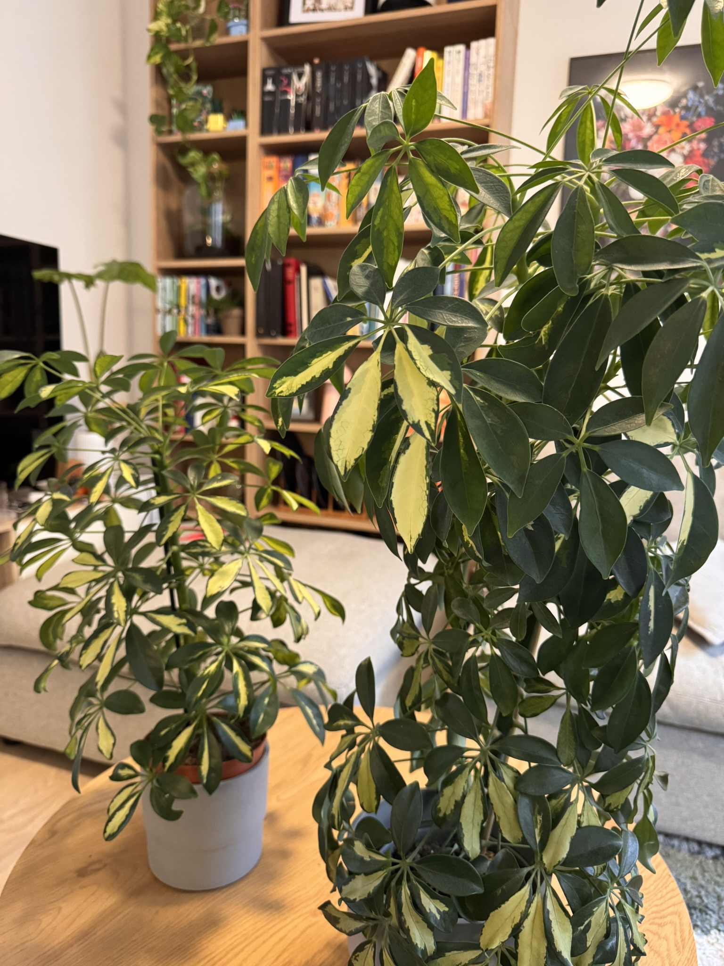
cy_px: 483
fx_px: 669
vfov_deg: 71.6
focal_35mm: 24
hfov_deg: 56.8
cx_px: 362
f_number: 1.78
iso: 640
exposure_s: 1/50
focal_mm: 6.76
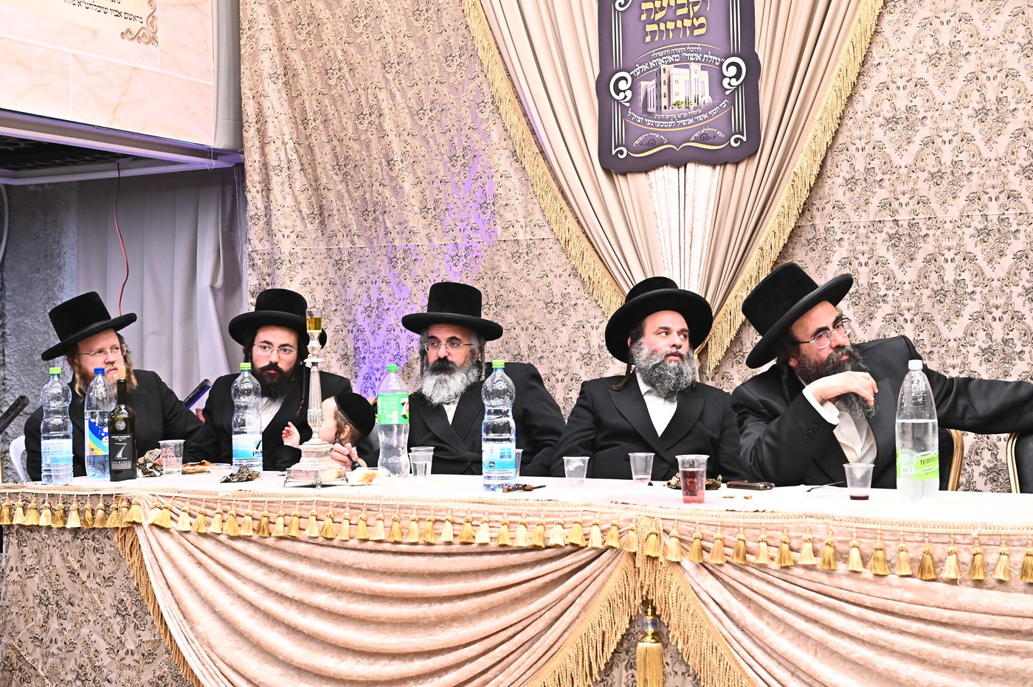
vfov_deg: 26.0
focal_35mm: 52
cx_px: 516
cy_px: 344
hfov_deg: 38.2
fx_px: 1491
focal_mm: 52
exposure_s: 1/160
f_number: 5.6
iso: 3200
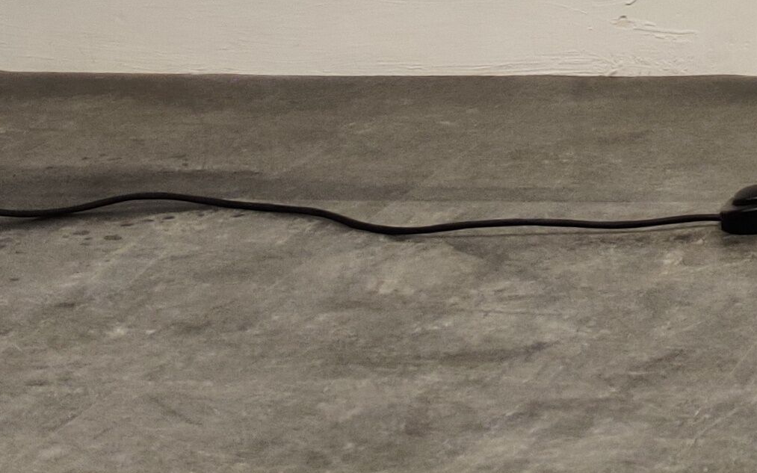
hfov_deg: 15.9
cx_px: 1327
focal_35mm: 113
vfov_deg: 10.2
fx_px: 2331
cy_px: -640
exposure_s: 1/50
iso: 250
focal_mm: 4.75
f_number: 1.65
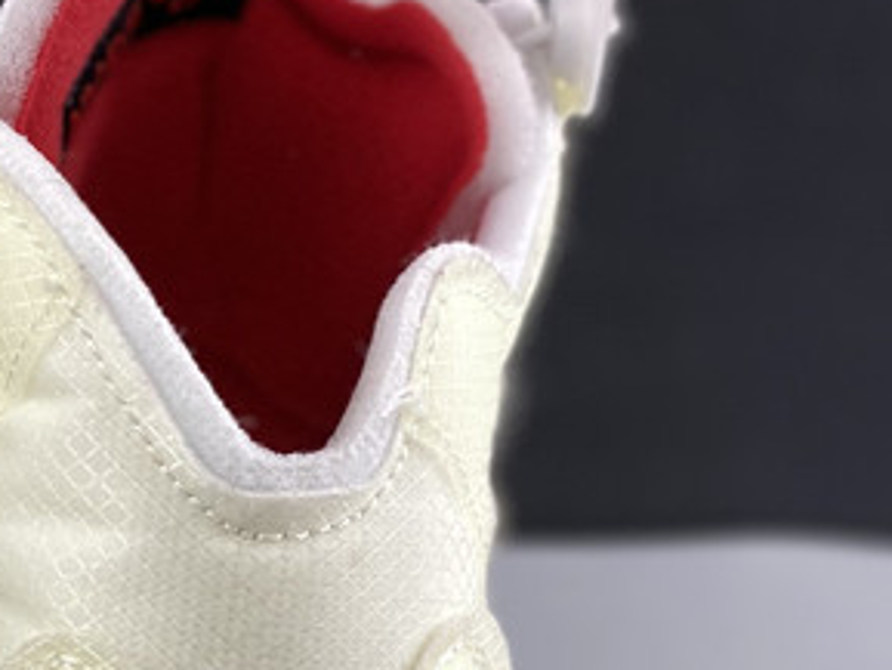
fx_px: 2320
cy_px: 642
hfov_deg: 18.9
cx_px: -478
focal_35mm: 90
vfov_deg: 16.2
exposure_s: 1/100
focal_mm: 4.25
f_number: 1.8
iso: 40
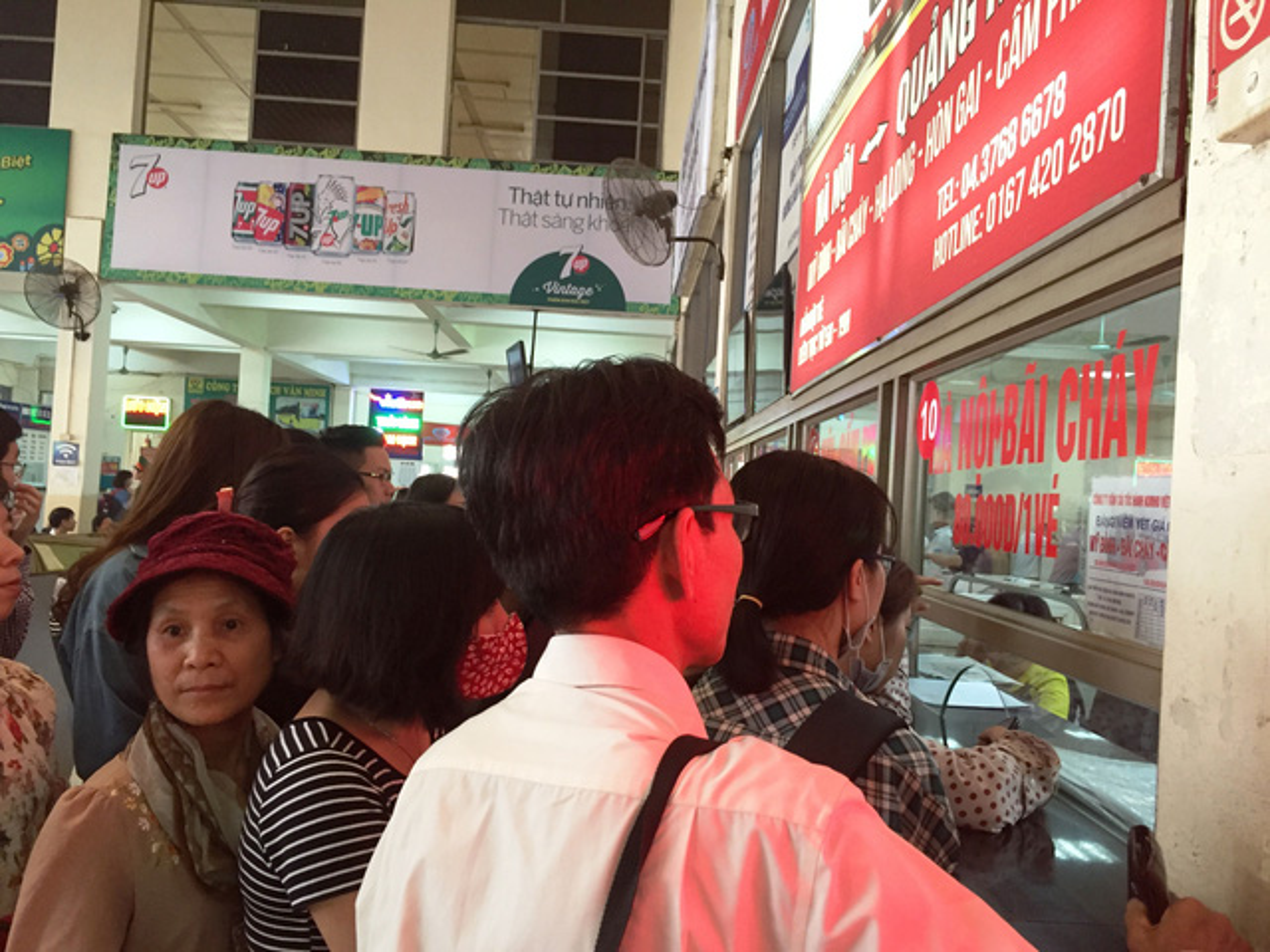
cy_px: 476
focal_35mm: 29
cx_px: 635
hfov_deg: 61.7
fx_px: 1064
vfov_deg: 48.2
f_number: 2.2
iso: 200
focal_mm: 4.15
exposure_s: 1/33
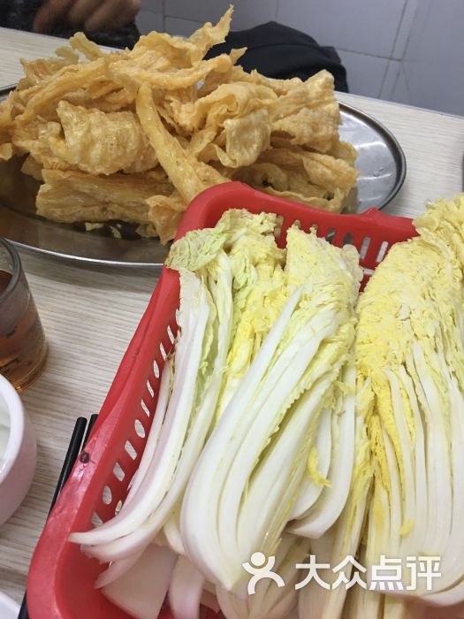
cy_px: 310
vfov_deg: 61.7
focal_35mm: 29
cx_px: 232
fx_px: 518
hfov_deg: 48.2
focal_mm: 4.15
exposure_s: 1/17
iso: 100
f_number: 2.2
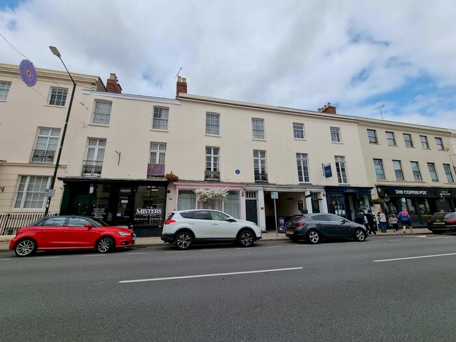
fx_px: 171
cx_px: 228
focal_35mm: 13
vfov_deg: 89.9
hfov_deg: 106.2
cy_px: 171
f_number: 2.2
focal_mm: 2.2
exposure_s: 1/1824
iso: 50
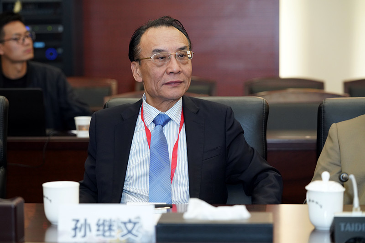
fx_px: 963
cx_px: 182
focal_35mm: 95
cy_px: 122
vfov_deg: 14.4
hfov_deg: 21.5
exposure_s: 1/250
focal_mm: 95
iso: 3200
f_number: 3.5
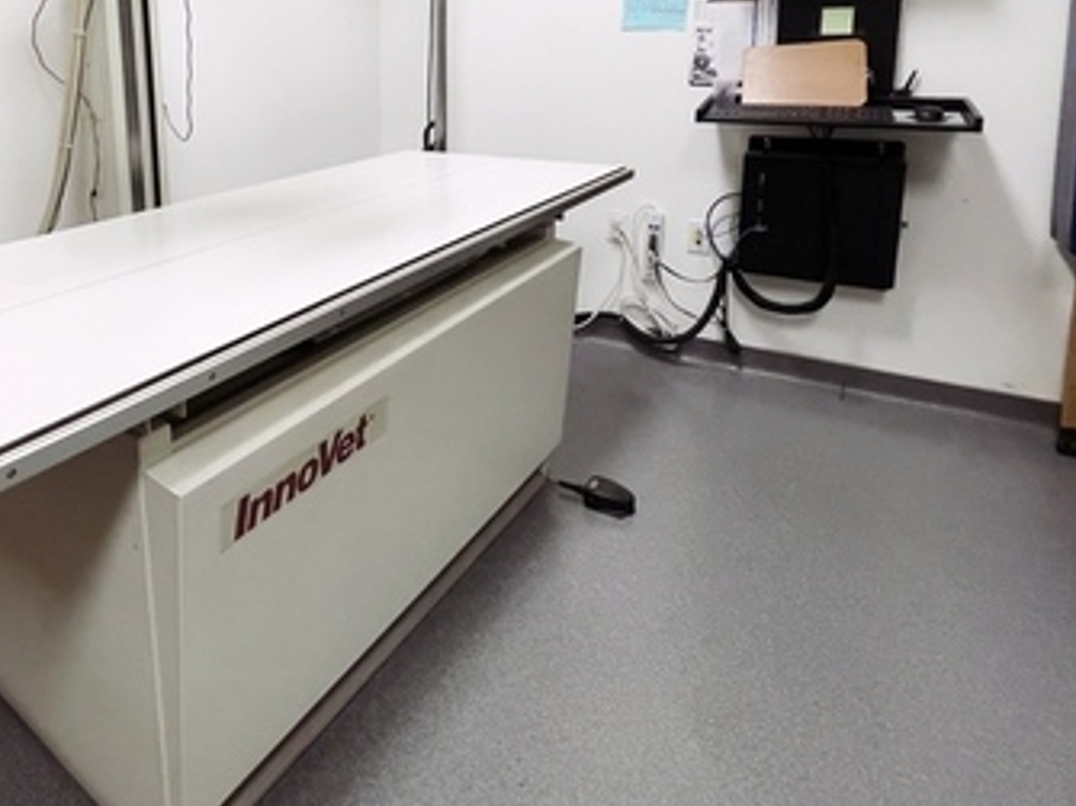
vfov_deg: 56.8
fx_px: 684
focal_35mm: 22
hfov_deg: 73.0
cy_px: 165
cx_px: 320
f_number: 2.4
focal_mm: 1.54
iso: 250
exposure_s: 1/60
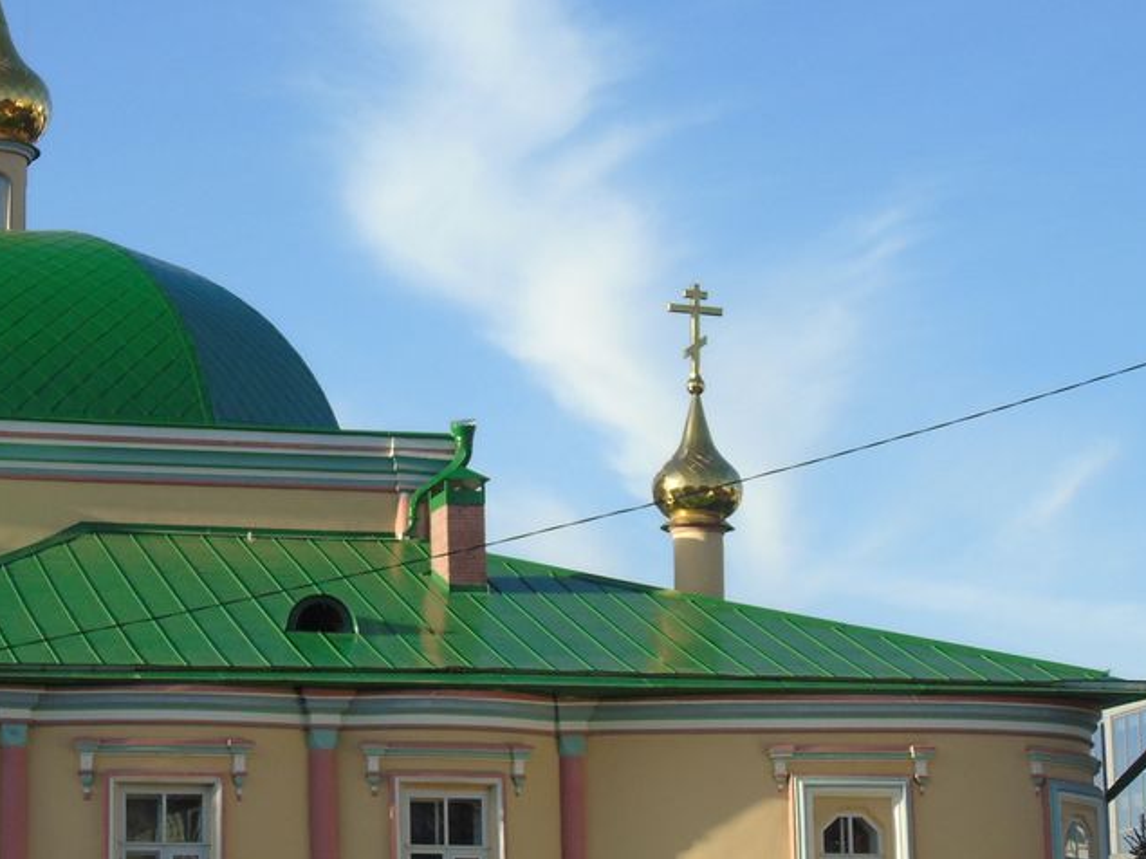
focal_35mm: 102
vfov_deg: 14.5
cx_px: 285
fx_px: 3376
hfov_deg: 19.1
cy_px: 608
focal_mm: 9.6
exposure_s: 1/400
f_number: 4.3
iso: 80
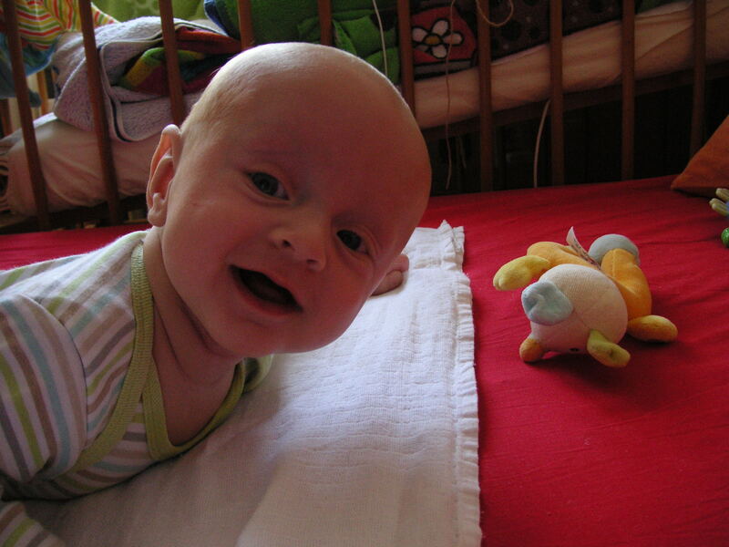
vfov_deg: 38.7
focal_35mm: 37
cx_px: 364
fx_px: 779
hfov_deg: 50.1
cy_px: 274
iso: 125
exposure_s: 1/45
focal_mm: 6.1
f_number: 2.8
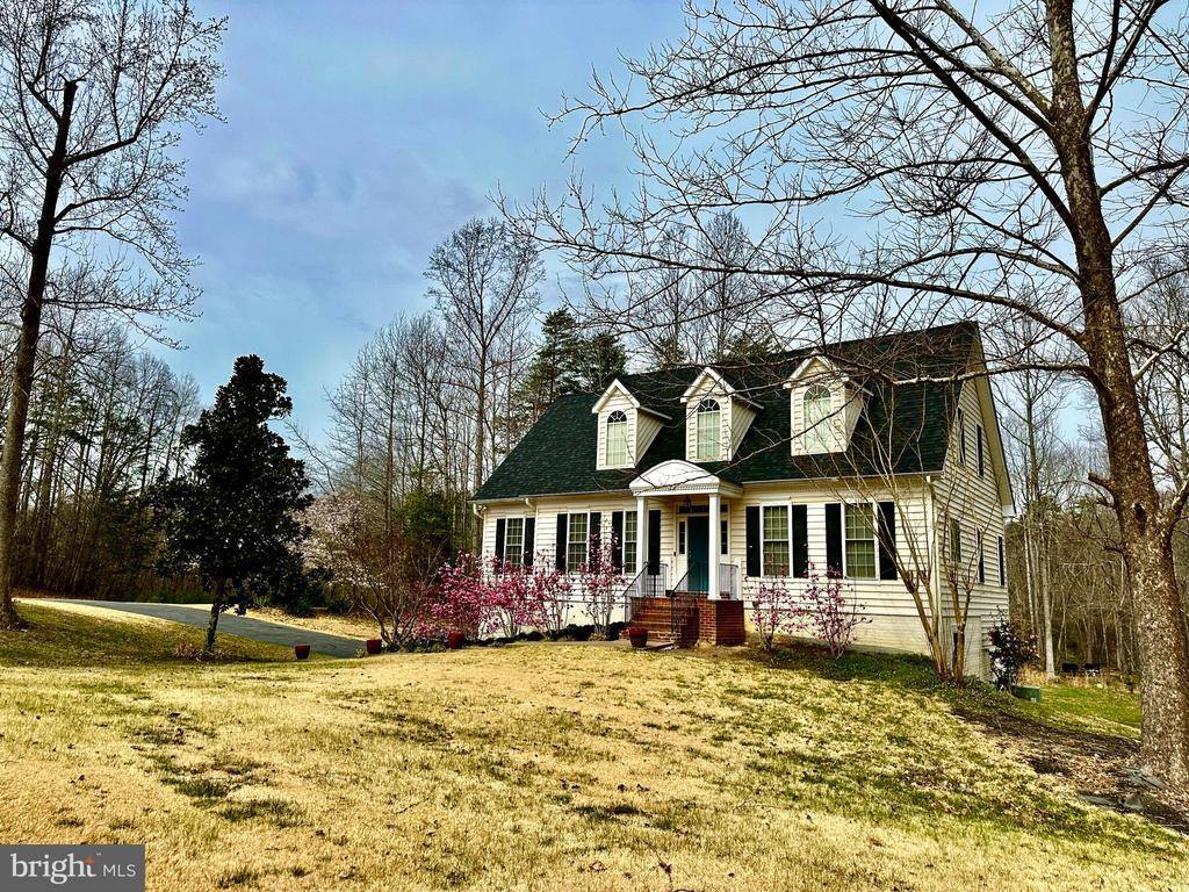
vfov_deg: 56.8
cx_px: 594
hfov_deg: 71.6
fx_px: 824
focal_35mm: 24
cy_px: 446
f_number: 1.78
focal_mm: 6.86
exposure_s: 1/7576
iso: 80
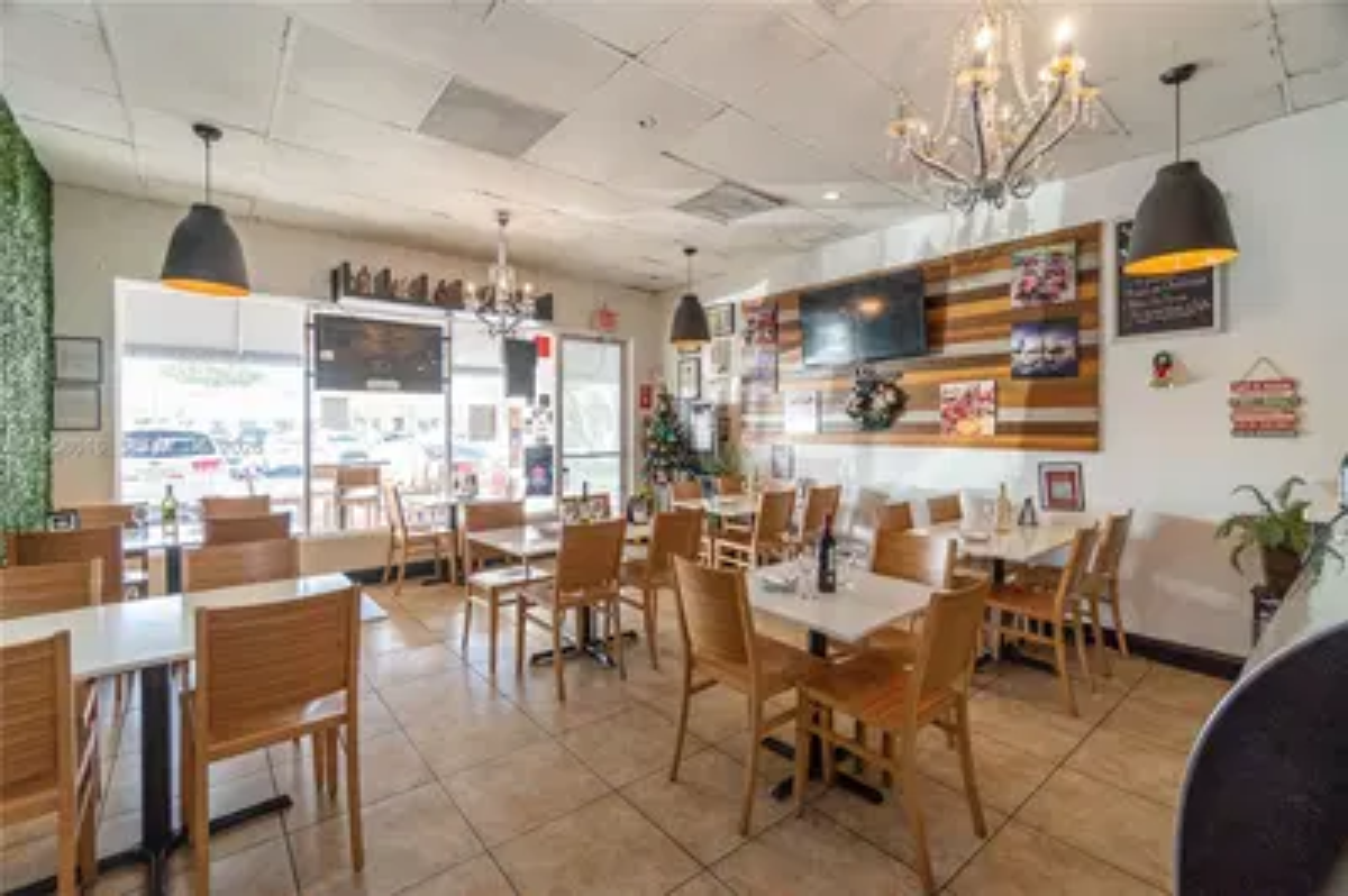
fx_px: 561
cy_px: 448
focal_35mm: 15
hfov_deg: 100.4
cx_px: 674
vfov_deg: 77.2
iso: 1250
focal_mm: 10
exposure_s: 1/160
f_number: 4
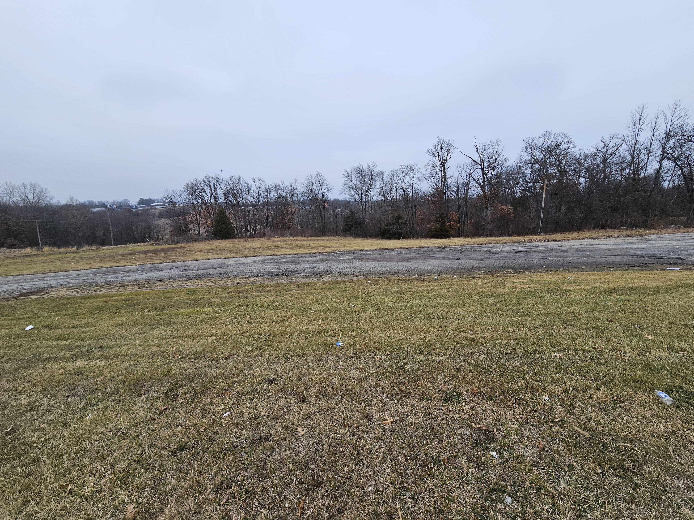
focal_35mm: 13
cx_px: 347
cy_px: 260
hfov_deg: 106.2
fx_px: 261
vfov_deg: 89.9
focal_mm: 2.2
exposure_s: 1/229
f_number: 2.2
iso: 50
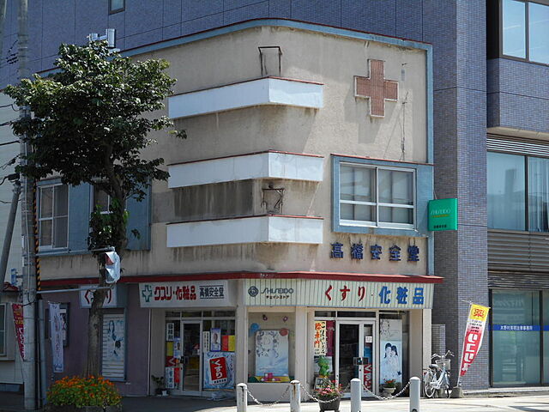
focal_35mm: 102
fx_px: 1618
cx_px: 274
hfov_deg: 19.3
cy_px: 206
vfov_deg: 14.5
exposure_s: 1/250
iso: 80
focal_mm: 18.2
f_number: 5.8
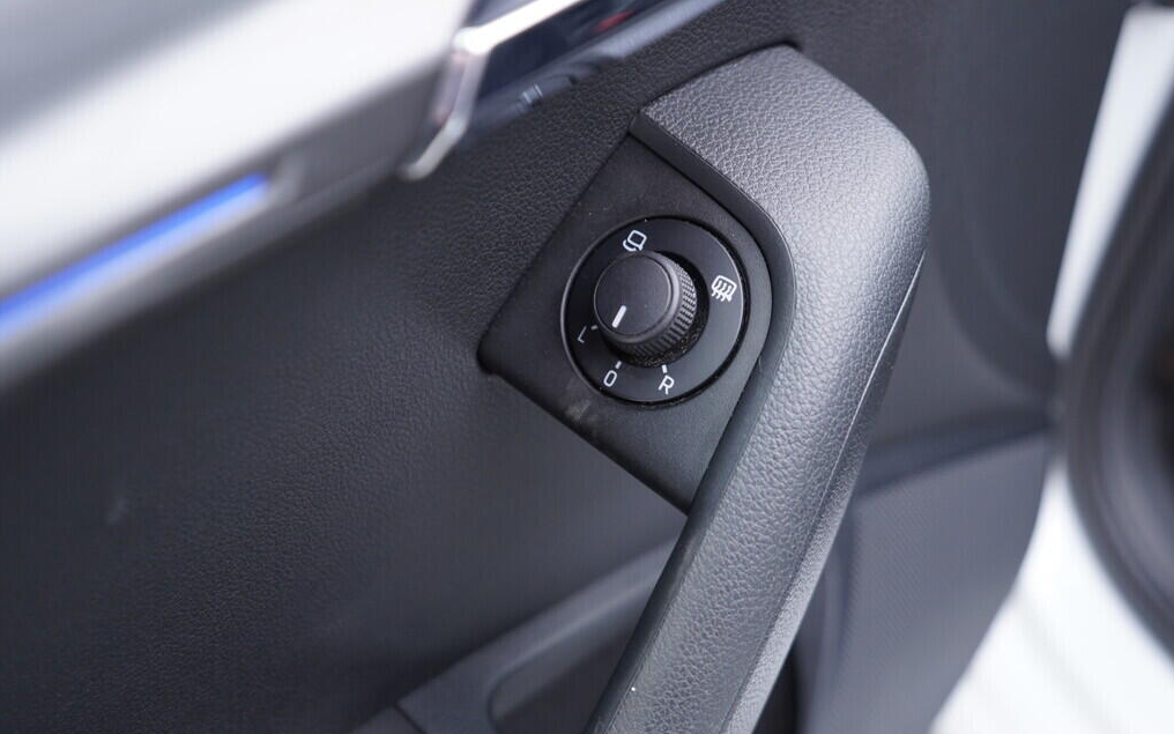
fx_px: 1184
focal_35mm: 37
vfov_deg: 34.4
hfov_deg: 52.7
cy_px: 375
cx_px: 589
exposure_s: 1/40
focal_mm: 24
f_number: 2.8
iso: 320
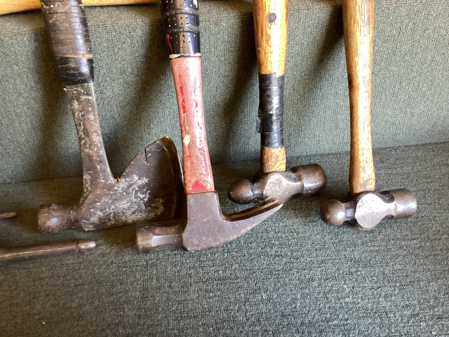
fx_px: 402
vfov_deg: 45.4
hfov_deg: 58.3
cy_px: 168
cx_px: 224
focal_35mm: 31
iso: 200
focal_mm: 3.3
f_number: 2.4
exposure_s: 1/50
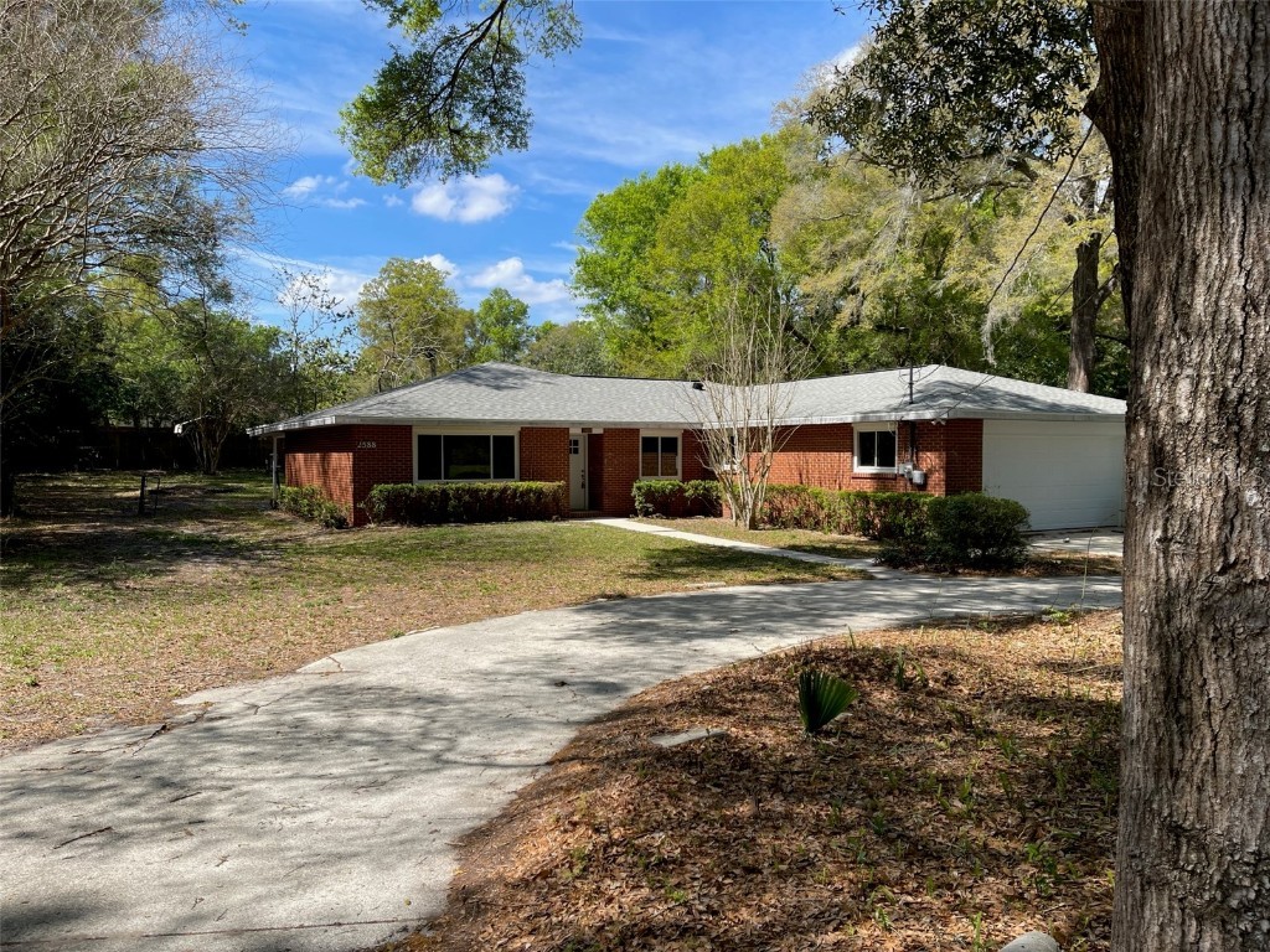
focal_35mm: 26
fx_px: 954
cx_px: 635
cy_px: 476
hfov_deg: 67.3
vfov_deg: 53.1
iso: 32
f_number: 1.6
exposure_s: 1/2203
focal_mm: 5.1
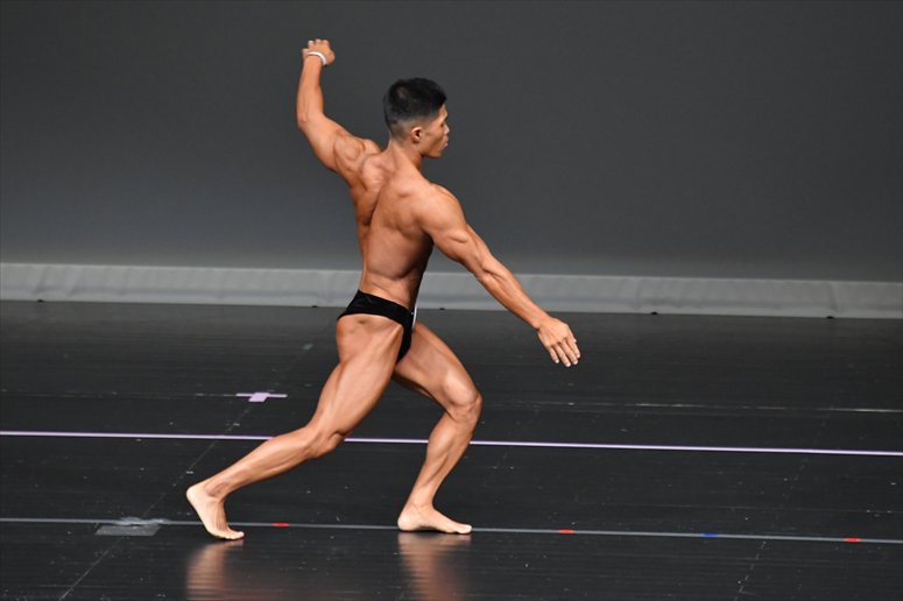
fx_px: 9402
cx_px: 452
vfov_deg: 3.7
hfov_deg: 5.5
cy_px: 300
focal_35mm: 375
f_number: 5.6
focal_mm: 250
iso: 4000
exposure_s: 1/400
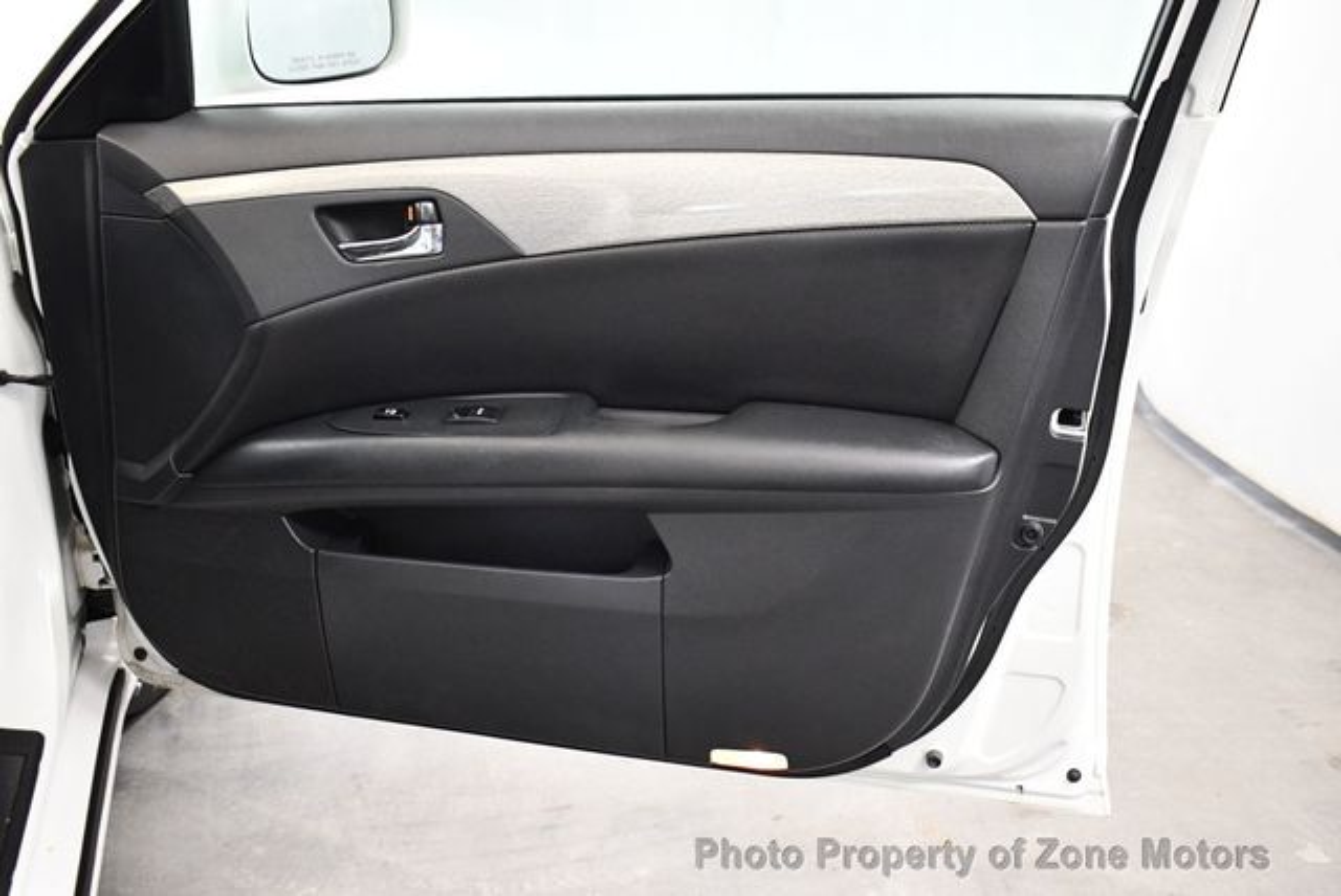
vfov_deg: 36.9
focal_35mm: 36
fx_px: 1342
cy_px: 448
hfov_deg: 53.1
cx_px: 670
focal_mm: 18
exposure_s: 1/100
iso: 3200
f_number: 3.5
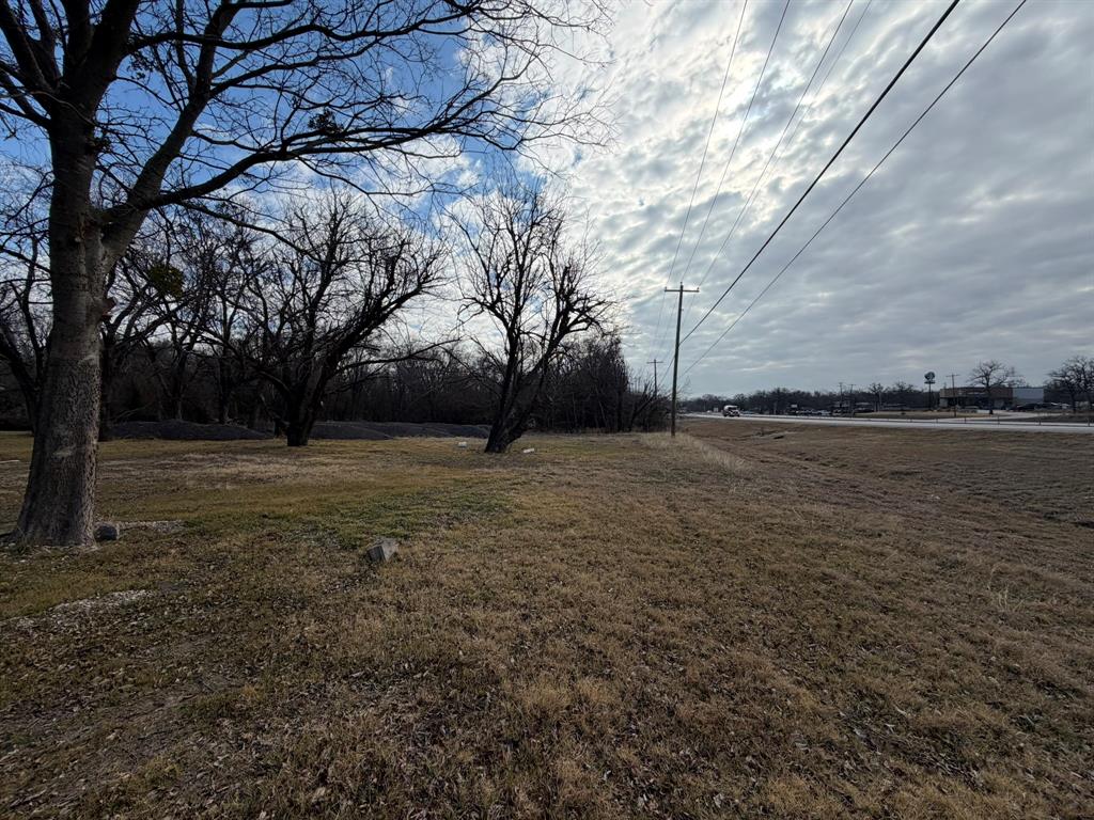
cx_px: 547
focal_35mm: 14
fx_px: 442
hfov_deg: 102.1
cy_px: 410
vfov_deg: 85.7
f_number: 2.2
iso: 25
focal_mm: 2.22
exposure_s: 1/1312
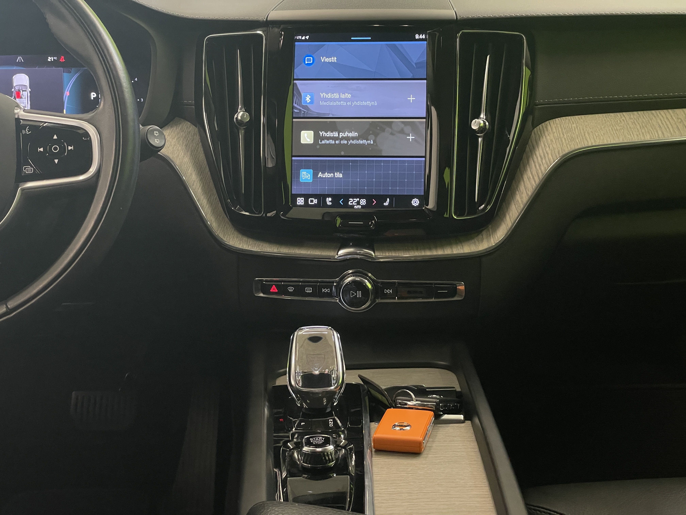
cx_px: 343
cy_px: 258
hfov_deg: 36.8
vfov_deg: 28.0
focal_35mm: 52
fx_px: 1031
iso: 200
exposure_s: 1/100
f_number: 2
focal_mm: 6
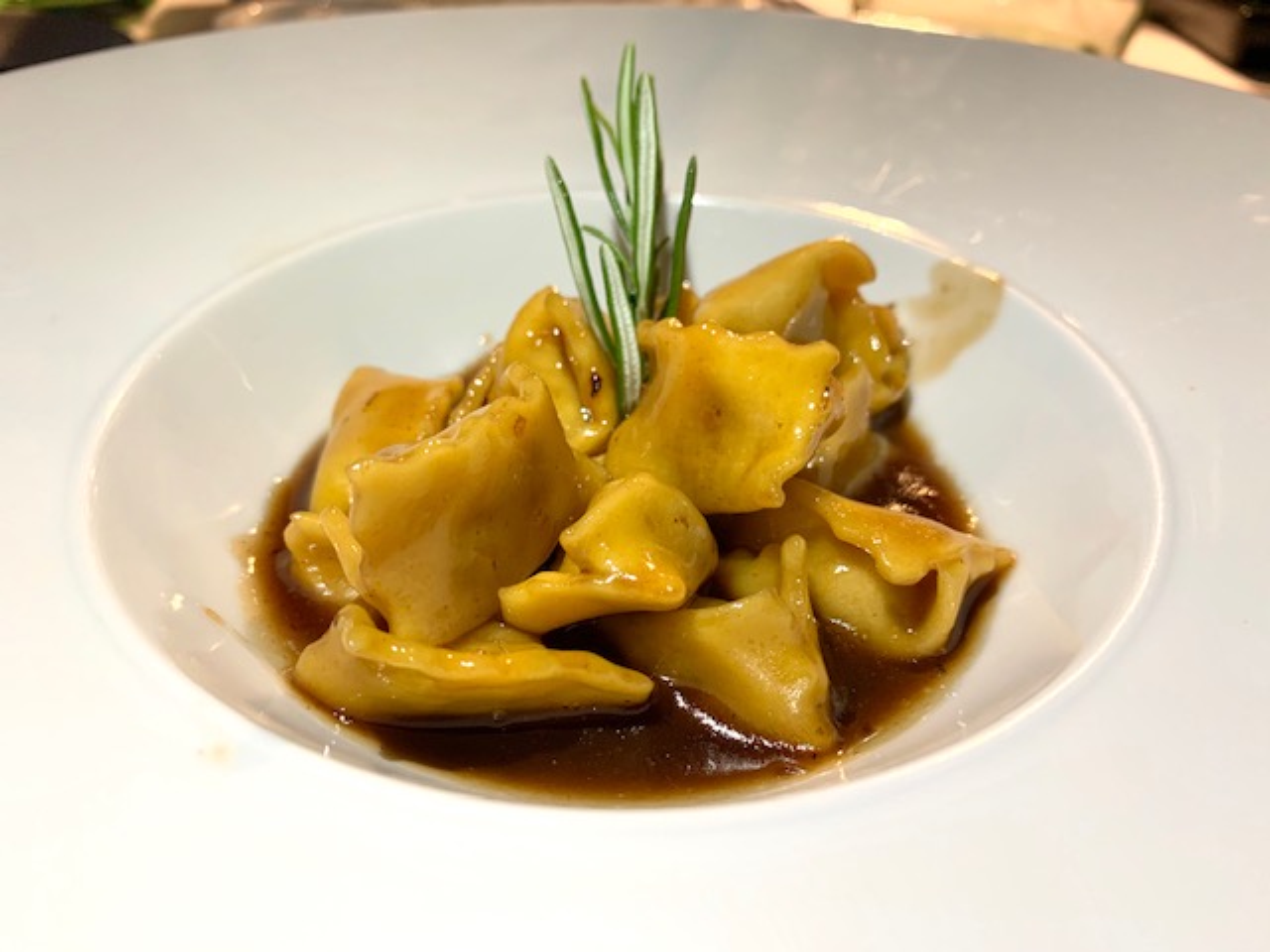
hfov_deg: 67.3
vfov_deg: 53.1
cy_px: 476
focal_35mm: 26
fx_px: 954
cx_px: 635
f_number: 1.8
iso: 100
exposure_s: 1/60
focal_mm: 4.25
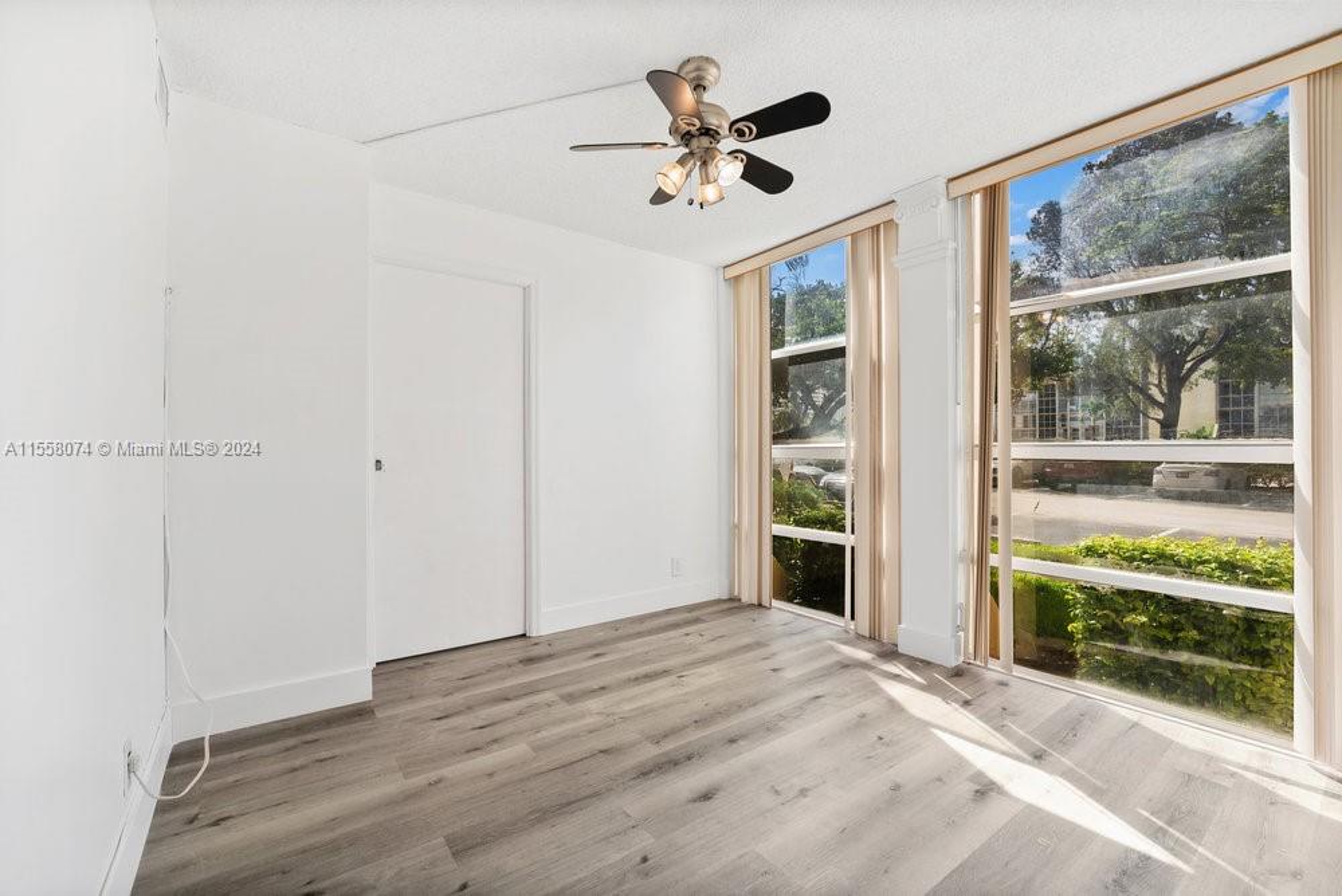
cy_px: 448
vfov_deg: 81.3
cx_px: 671
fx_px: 522
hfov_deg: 104.2
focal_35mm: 14
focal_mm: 14
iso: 100
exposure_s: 1/4
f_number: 8
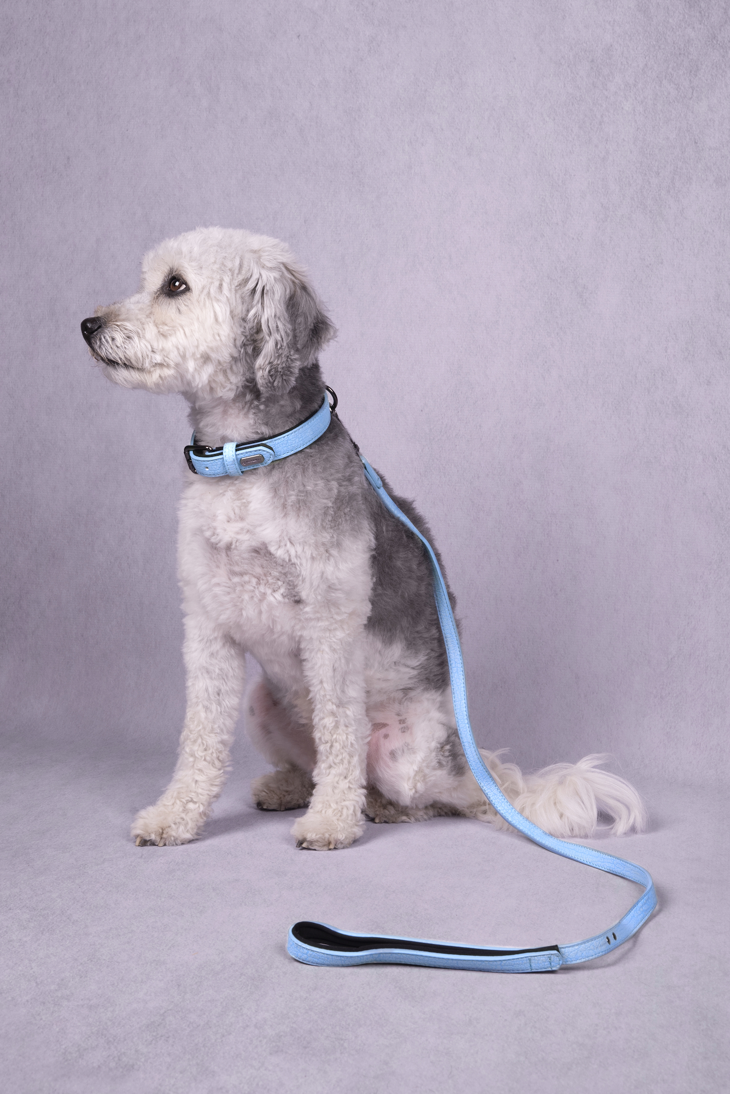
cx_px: 365
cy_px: 547
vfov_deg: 41.1
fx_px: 1459
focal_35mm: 48
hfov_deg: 28.1
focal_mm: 48
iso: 250
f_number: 11
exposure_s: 1/100
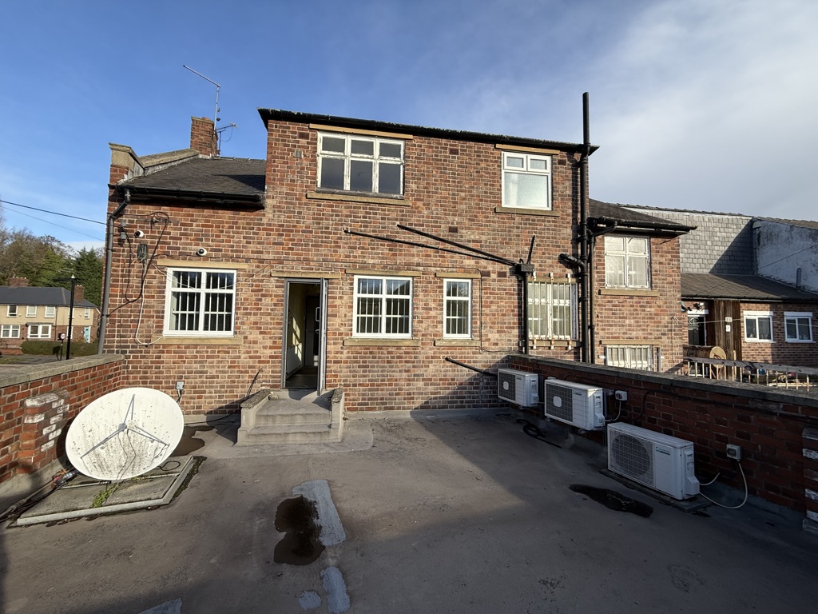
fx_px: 331
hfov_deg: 102.1
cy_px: 307
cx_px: 409
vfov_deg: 85.7
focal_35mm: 14
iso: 50
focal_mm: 2.22
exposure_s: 1/928
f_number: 2.2
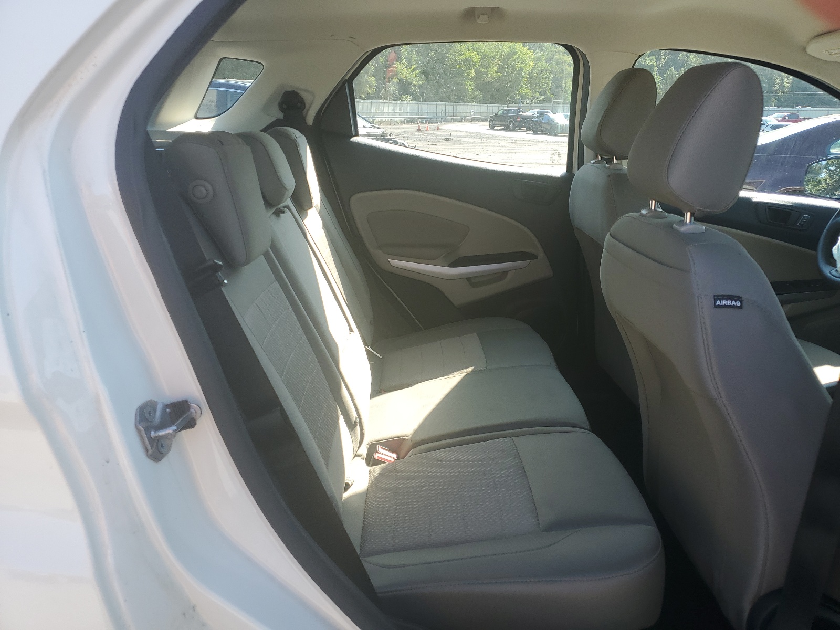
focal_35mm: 26
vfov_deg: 53.1
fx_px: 631
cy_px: 315
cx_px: 420
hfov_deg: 67.3
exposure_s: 1/556
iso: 50
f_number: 1.5
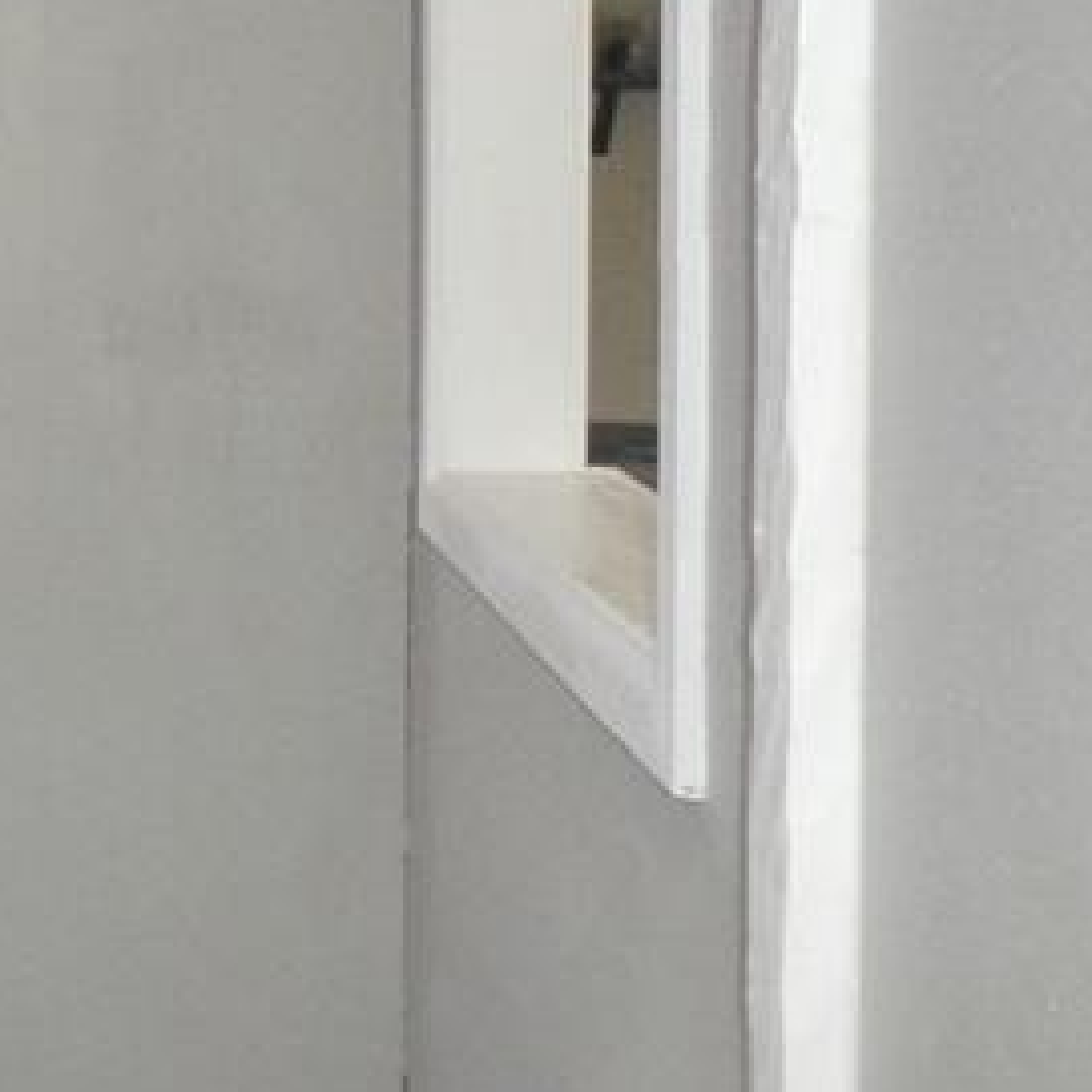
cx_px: -923
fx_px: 2855
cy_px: 268
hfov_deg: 17.3
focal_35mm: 80
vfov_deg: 21.5
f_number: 3.3
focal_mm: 4.3
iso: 500
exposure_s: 1/125
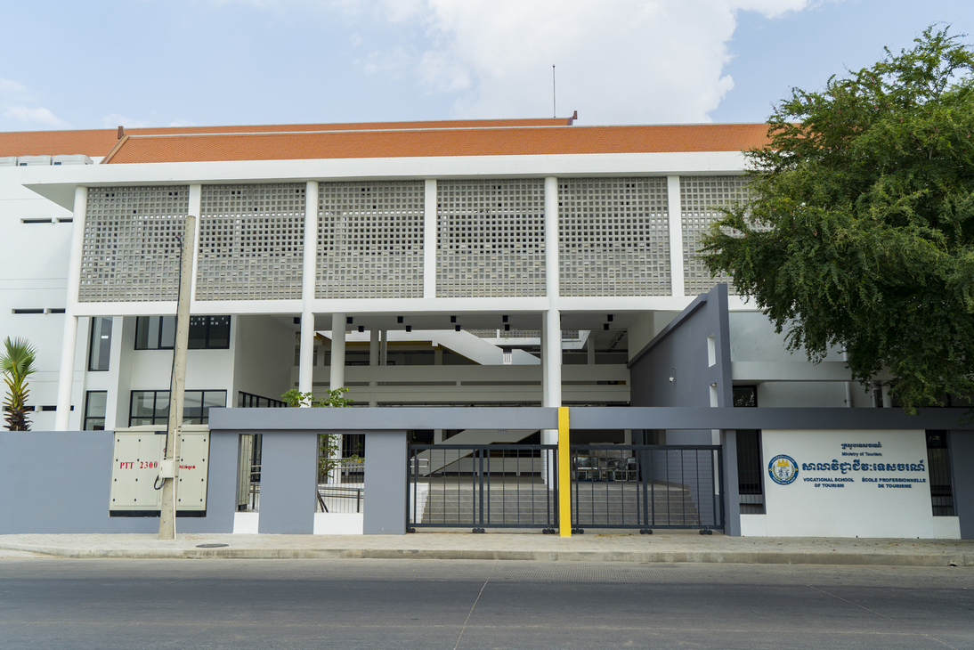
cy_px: 325
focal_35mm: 29
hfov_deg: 63.6
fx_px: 785
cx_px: 487
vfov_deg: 45.0
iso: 100
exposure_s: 1/250
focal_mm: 29
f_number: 6.3
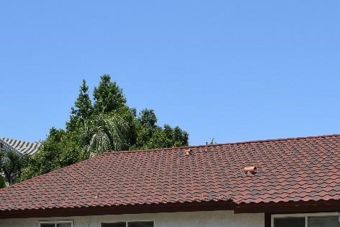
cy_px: 206
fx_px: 680
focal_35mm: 72
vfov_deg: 18.6
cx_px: 318
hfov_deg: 26.9
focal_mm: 22
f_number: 10
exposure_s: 1/400
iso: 200
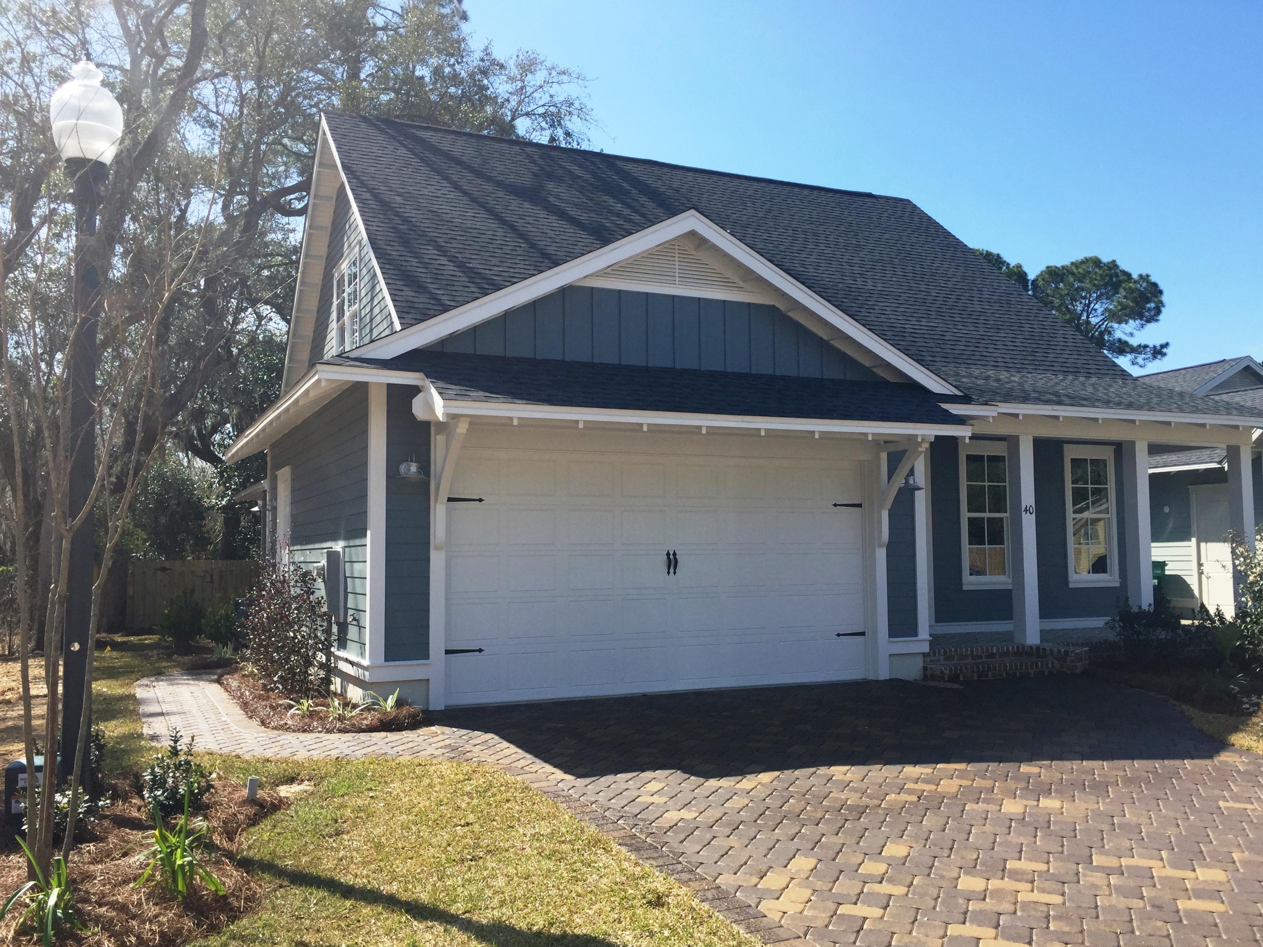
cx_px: 635
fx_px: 1095
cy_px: 482
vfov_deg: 46.8
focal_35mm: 30
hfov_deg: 60.0
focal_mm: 4.15
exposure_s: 1/1582
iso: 32
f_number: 2.2
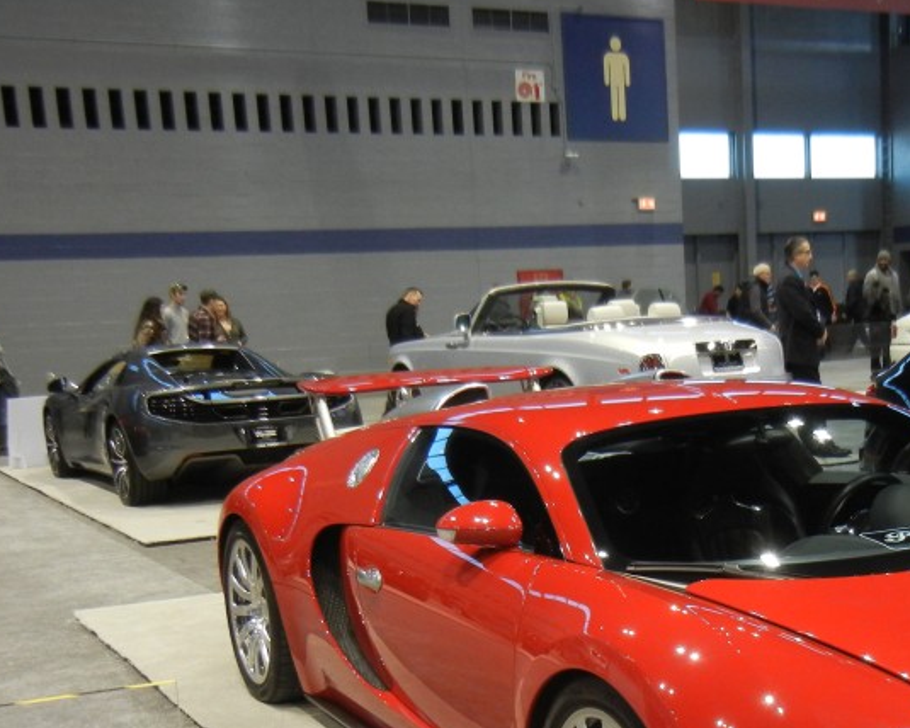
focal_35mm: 56
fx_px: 1508
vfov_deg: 26.4
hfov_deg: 33.2
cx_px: 631
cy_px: 631
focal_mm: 5.4
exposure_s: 1/48
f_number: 3.5
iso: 340
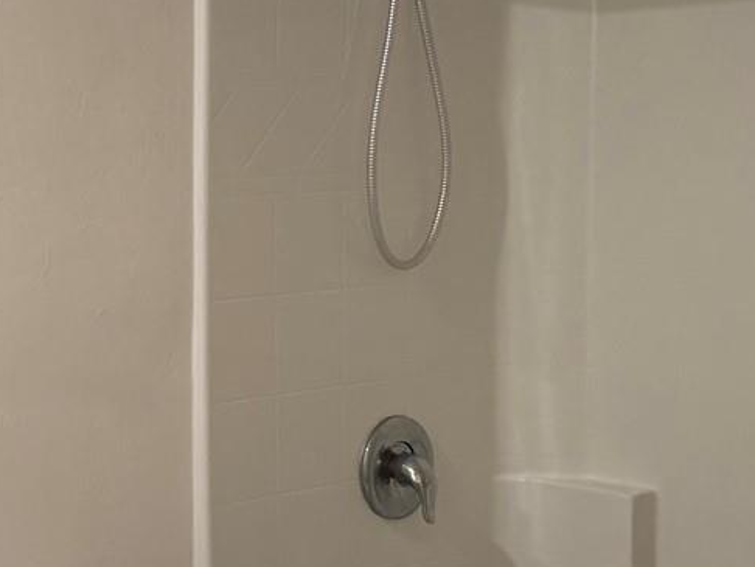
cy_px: 253
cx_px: -183
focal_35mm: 79
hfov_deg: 22.5
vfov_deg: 18.7
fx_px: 1724
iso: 200
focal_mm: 6.76
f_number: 1.78
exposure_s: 1/120
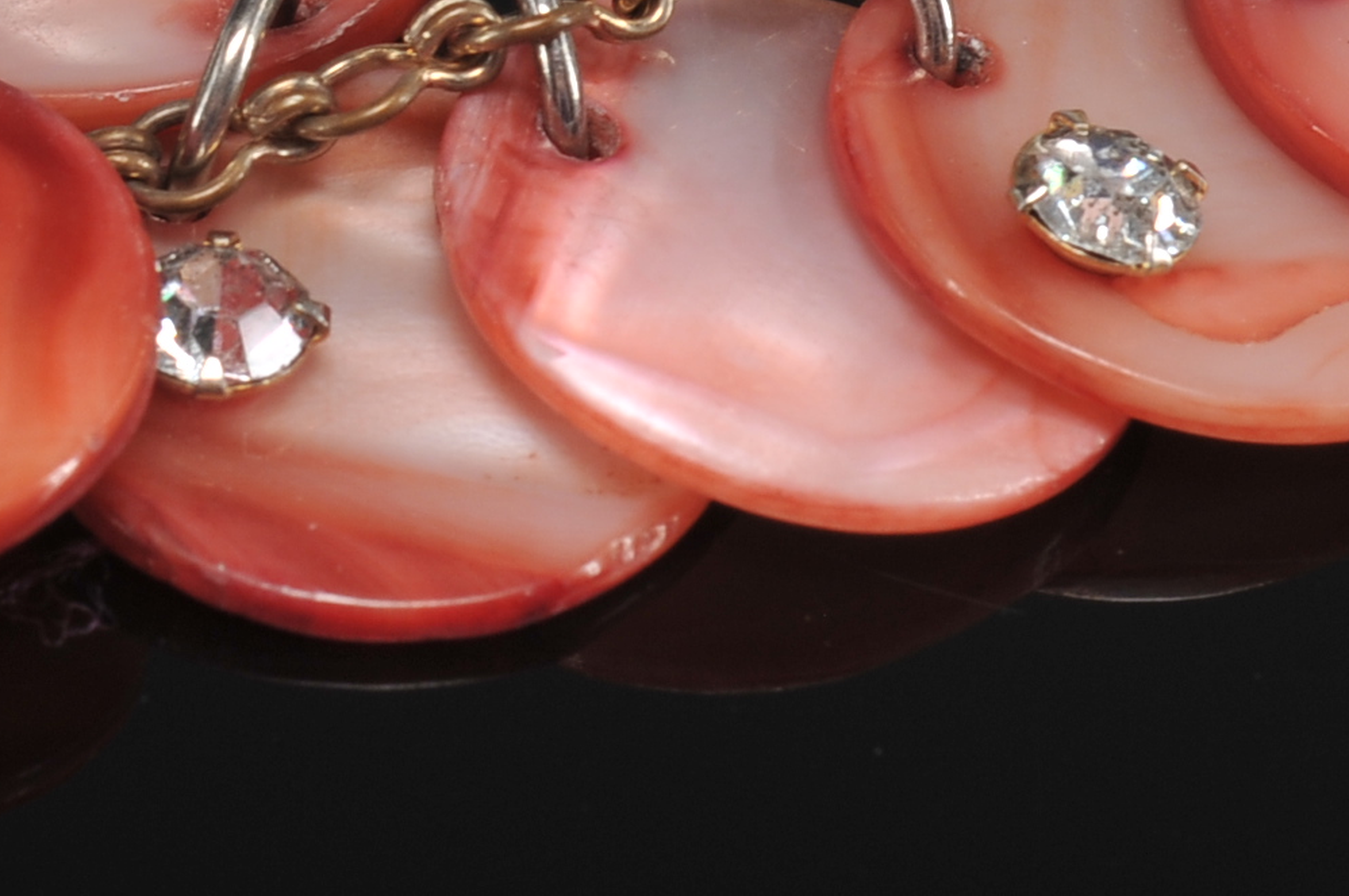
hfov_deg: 7.1
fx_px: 10854
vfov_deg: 4.7
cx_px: 55
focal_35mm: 290
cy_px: -450
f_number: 14
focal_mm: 60
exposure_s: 1/200
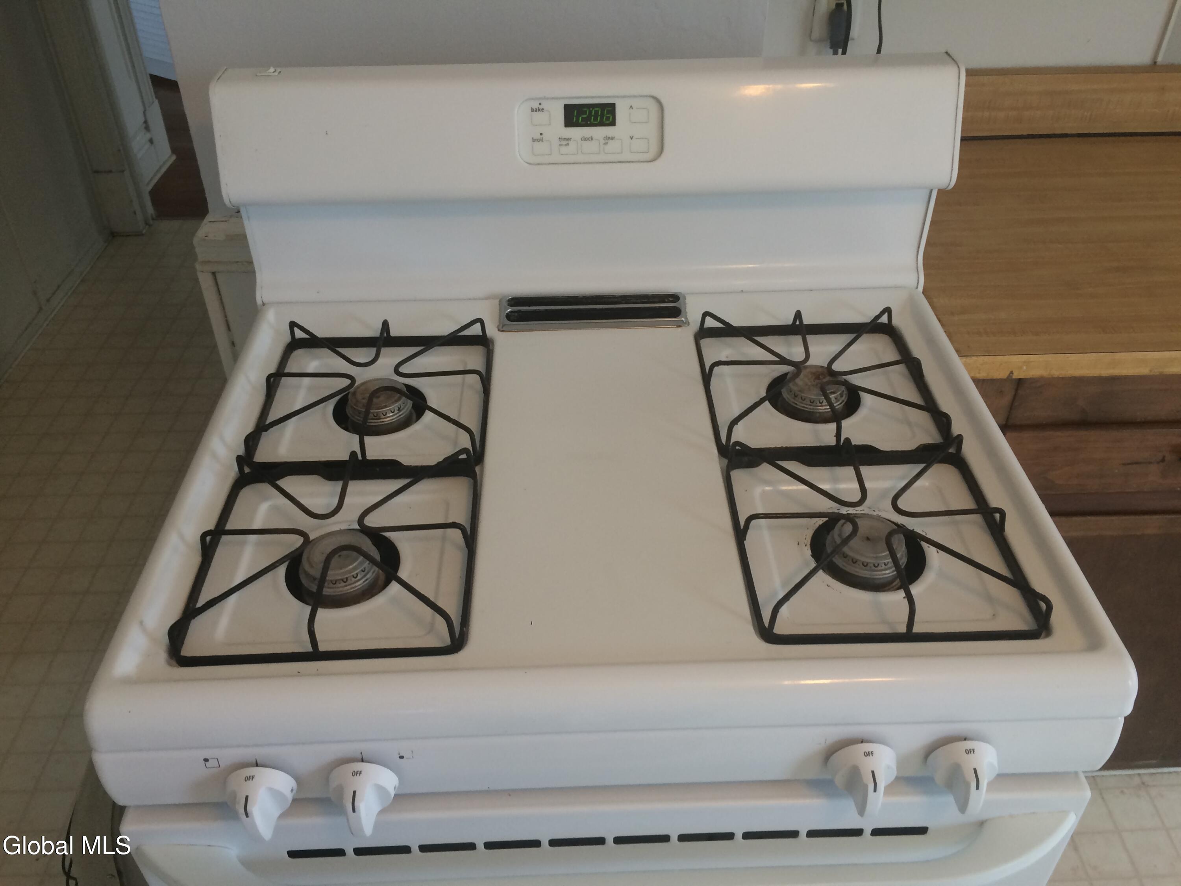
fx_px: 989
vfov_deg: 48.2
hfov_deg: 61.7
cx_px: 590
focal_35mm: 29
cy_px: 443
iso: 40
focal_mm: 4.15
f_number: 2.2
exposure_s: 1/30
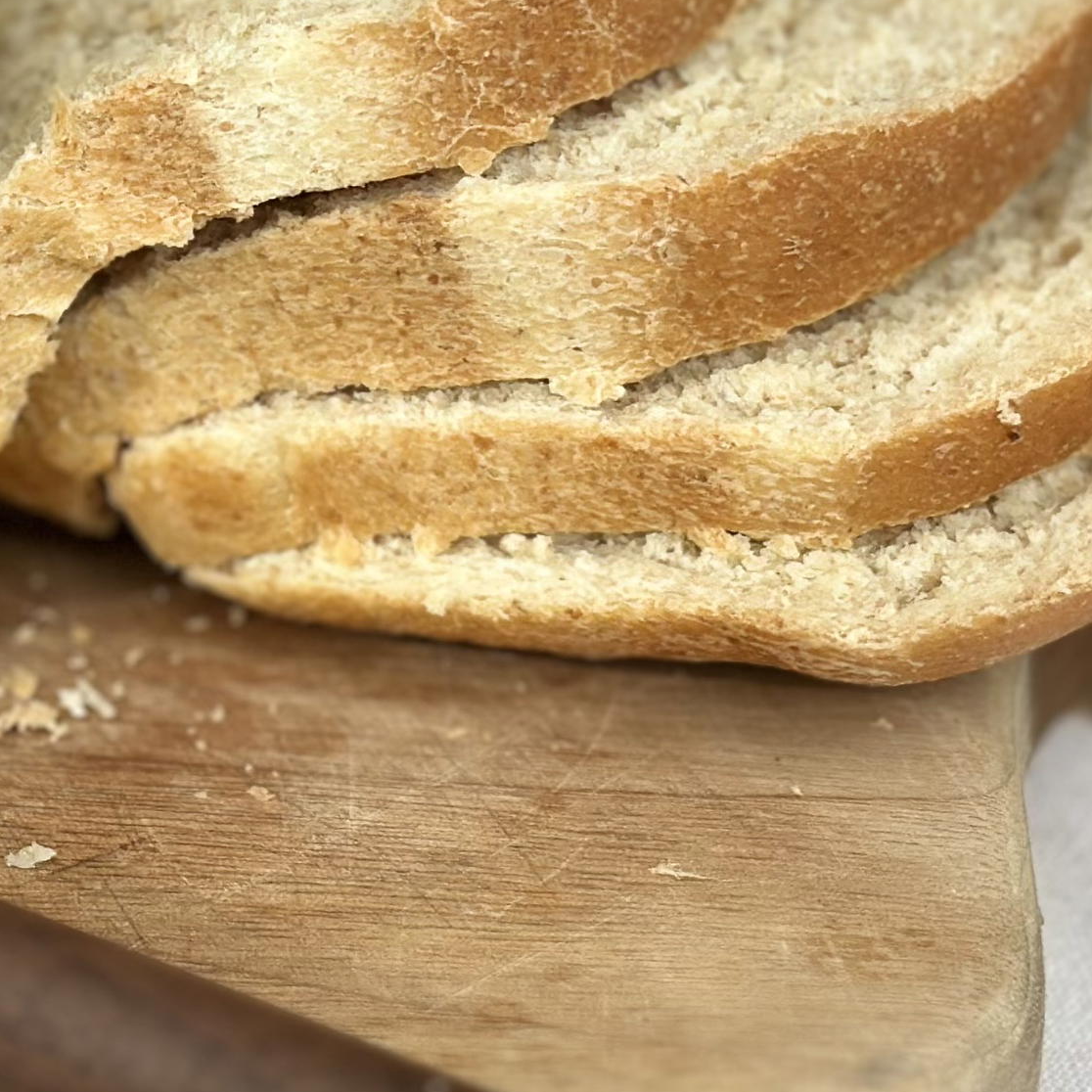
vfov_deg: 11.9
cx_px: -33
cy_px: 66
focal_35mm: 146
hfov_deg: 11.8
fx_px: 5211
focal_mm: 6.86
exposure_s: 1/315
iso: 80
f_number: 1.78
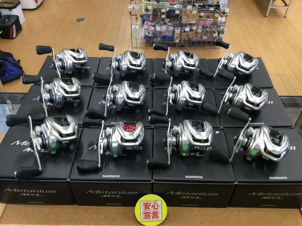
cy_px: 113
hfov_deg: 58.4
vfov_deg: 45.4
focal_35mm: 31
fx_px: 270
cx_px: 151
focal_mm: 3.3
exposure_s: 1/30
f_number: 2.4
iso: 40
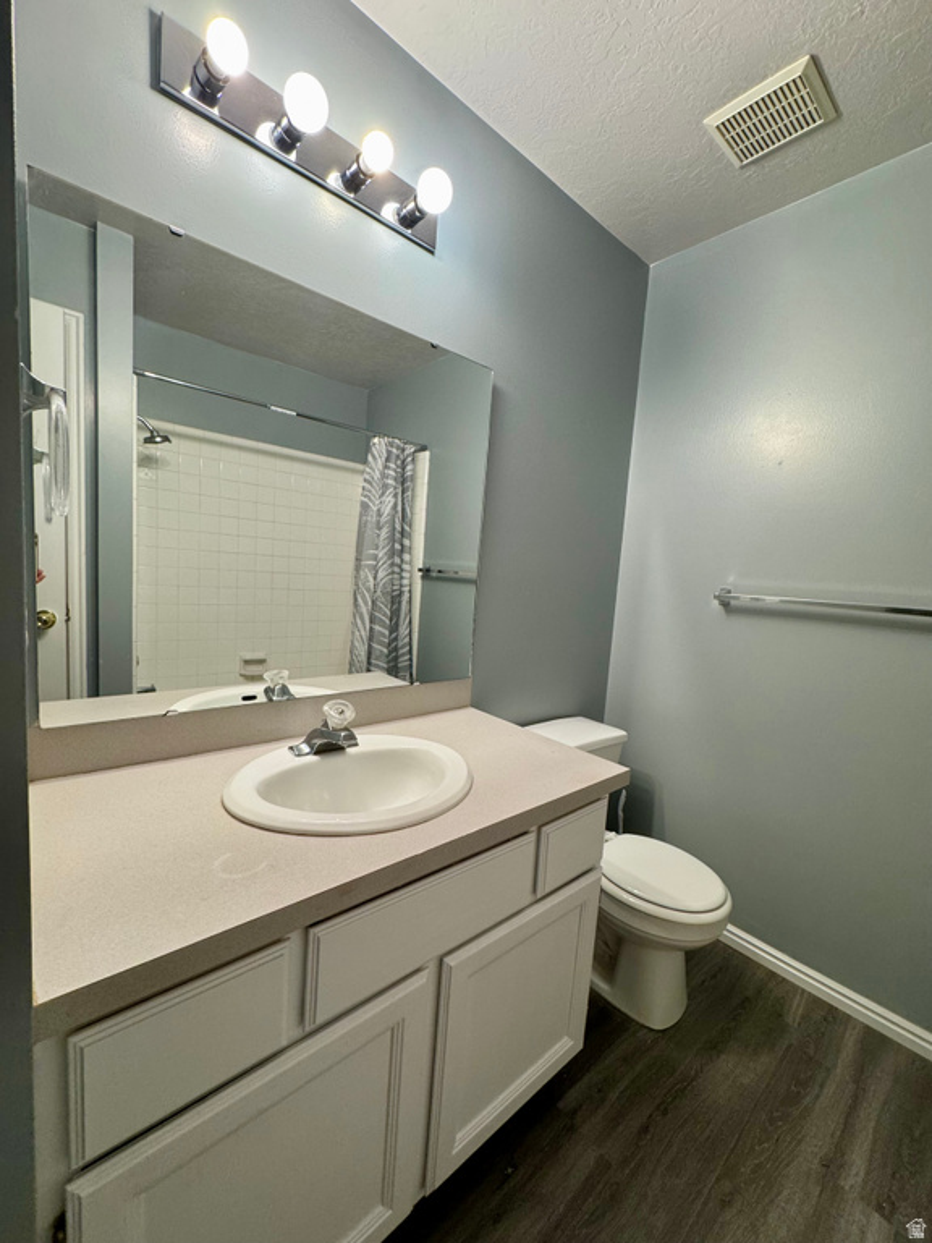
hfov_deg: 85.7
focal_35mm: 14
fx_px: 503
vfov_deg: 102.1
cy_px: 622
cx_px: 466
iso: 160
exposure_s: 1/60
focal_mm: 2.22
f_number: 2.2
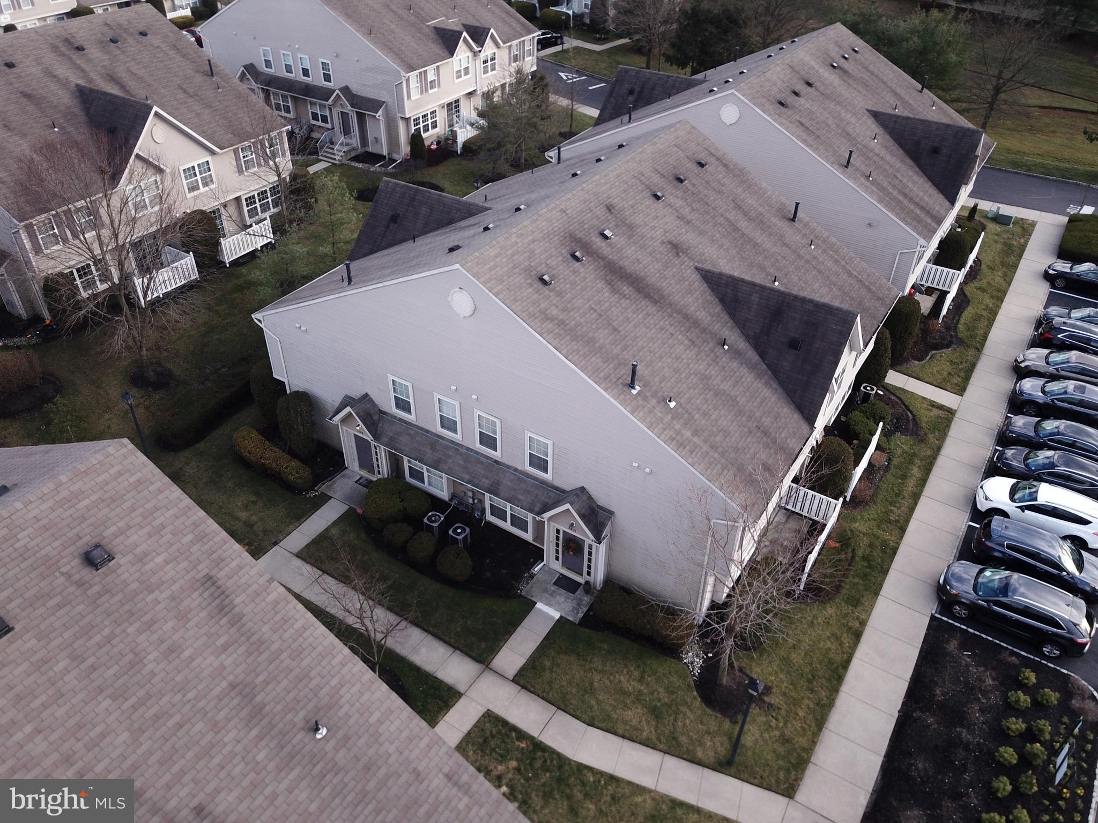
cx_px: 549
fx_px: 825
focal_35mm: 26
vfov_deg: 53.1
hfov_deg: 67.3
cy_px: 412
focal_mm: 4.73
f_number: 2.2
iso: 148
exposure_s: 1/12.5
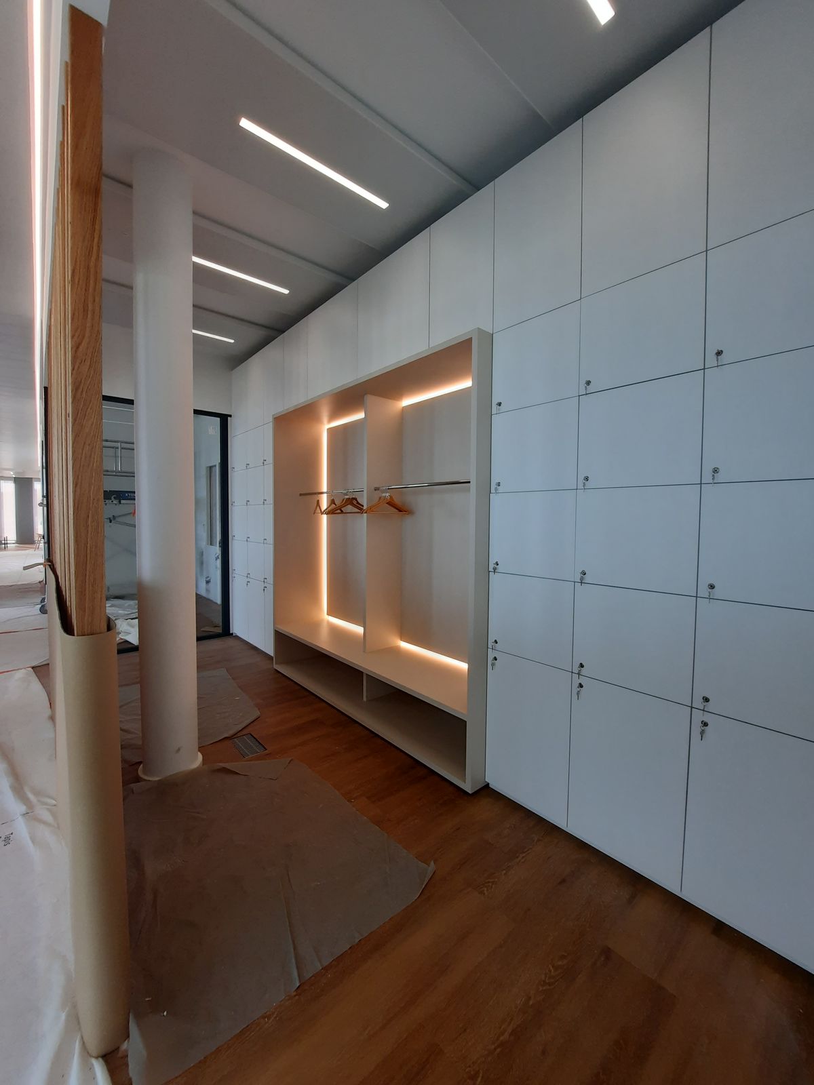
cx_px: 407
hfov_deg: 89.9
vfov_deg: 106.2
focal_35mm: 13
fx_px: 408
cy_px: 542
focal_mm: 1.74
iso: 80
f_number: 2.2
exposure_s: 1/50
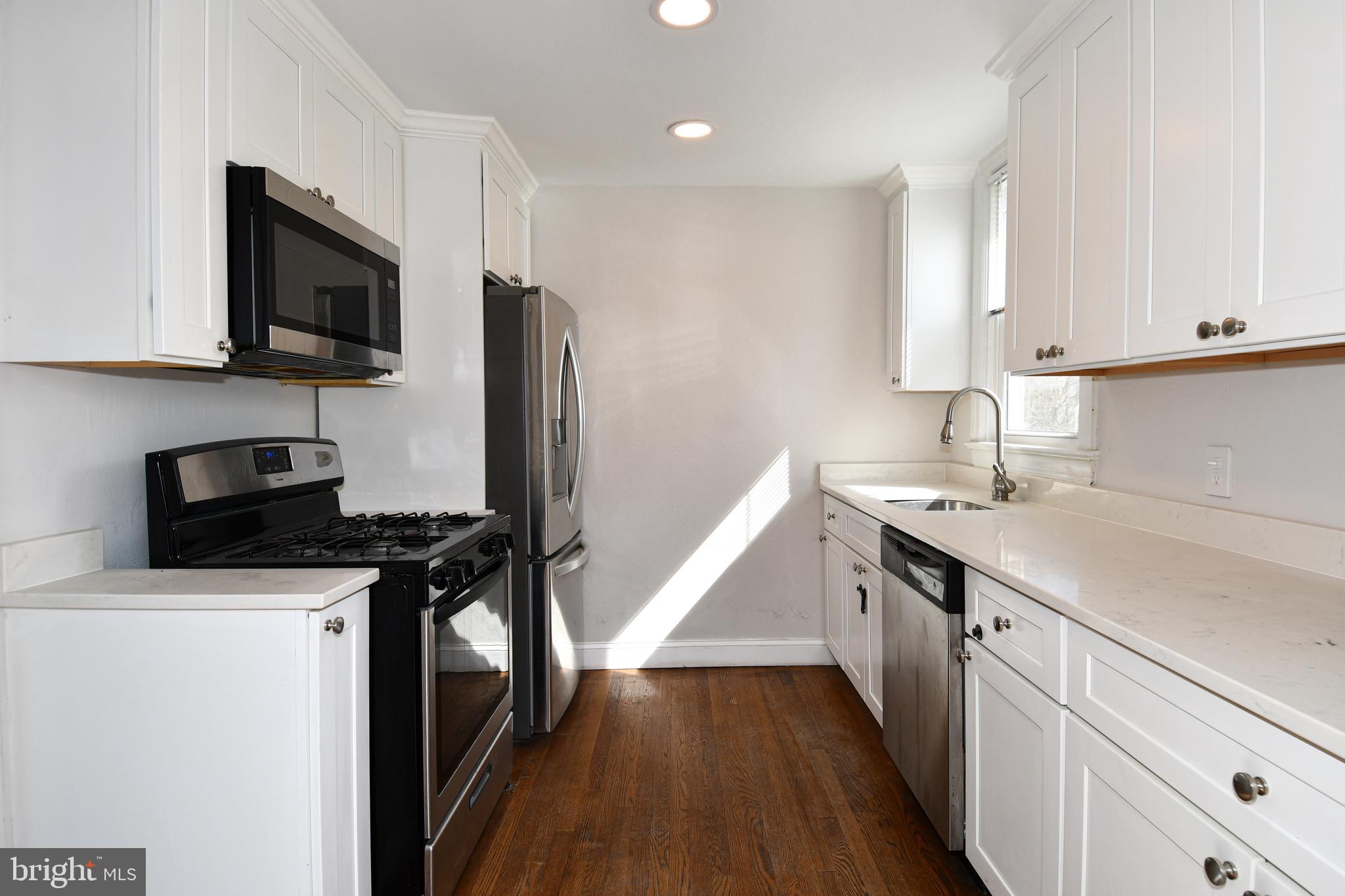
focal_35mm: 18
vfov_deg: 67.4
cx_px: 672
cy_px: 448
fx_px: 672
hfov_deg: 90.0
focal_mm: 12
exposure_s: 1/125
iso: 160
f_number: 5.6
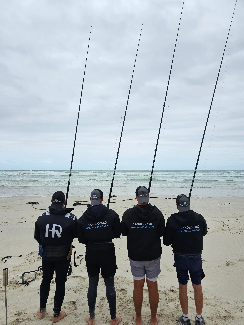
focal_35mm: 23
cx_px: 122
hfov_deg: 58.9
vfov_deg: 73.9
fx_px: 216
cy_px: 162
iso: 10
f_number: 1.7
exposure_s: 1/812
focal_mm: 6.3
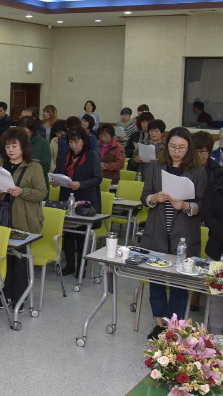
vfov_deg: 31.2
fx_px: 704
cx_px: -163
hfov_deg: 15.7
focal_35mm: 67
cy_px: 141
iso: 800
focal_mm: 24
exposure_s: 1/125
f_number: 4.5
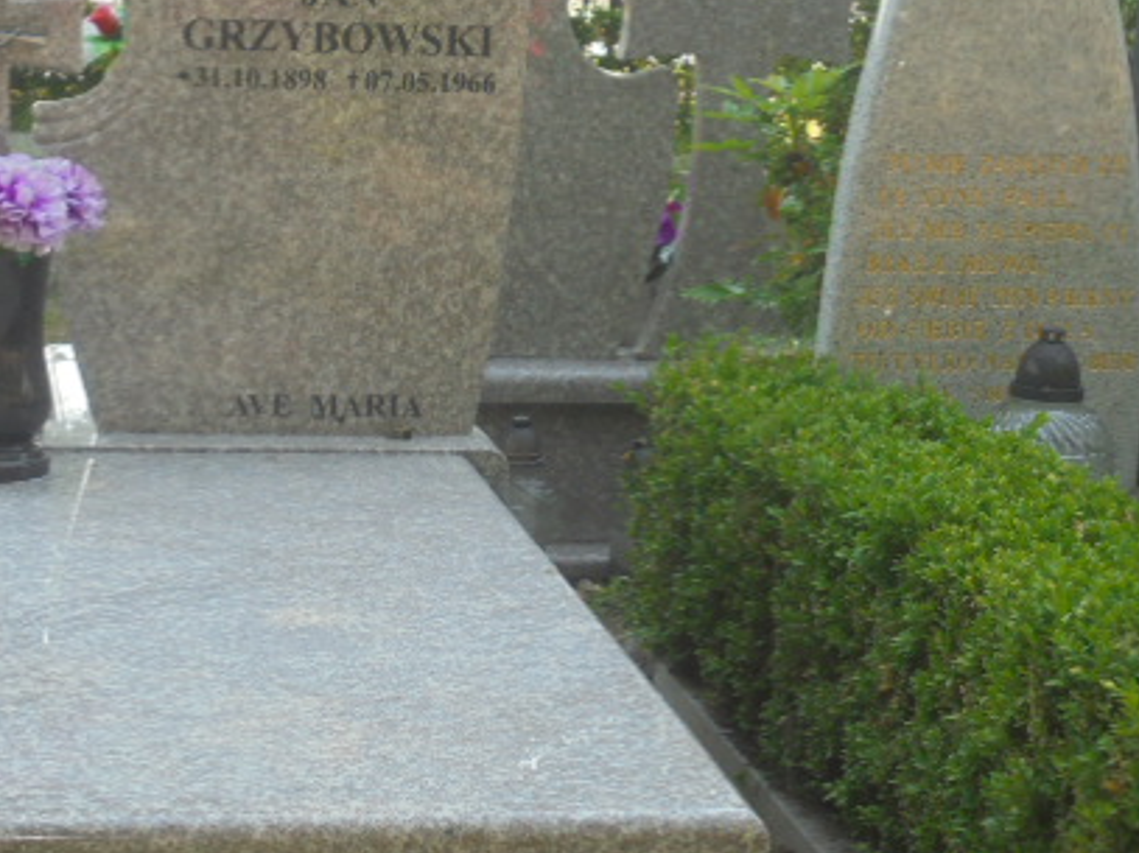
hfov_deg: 22.2
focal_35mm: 88
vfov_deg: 16.8
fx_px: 2895
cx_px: 400
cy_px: 520
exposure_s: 1/100
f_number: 5.2
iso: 100
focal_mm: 10.1
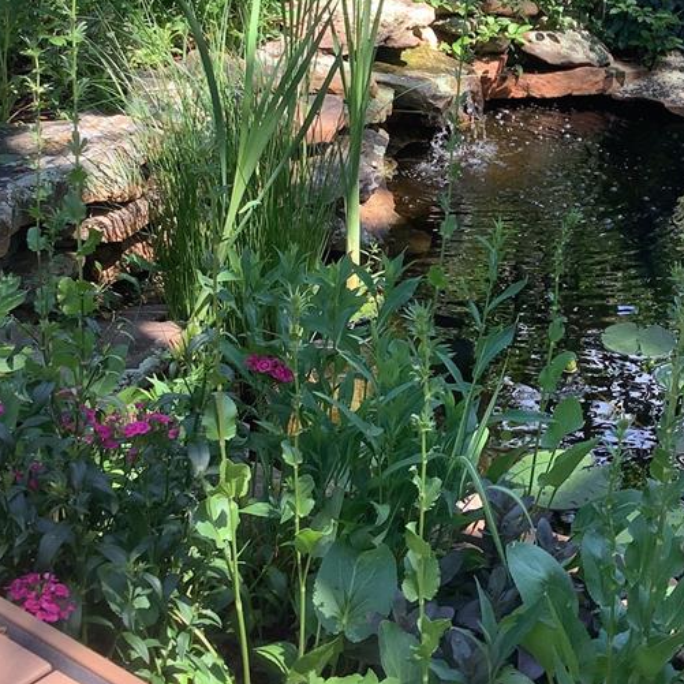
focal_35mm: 56
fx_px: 1252
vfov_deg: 30.3
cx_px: 584
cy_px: 229
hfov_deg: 29.6
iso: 50
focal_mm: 3.3
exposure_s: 1/120
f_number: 2.4
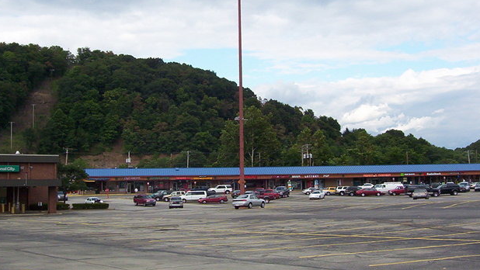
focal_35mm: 62
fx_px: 789
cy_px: 119
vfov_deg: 19.4
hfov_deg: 33.8
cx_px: 221
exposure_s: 1/440
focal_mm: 5.77
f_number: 5.17
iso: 100
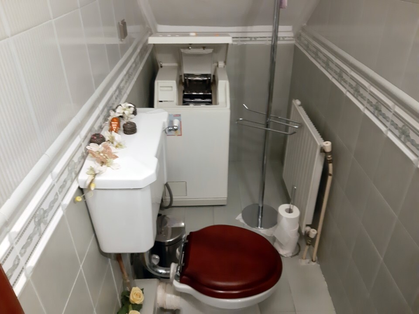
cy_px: 157
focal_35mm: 27
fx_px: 327
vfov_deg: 51.4
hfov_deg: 65.3
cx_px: 210
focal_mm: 3.93
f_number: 1.7
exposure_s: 1/25
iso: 400
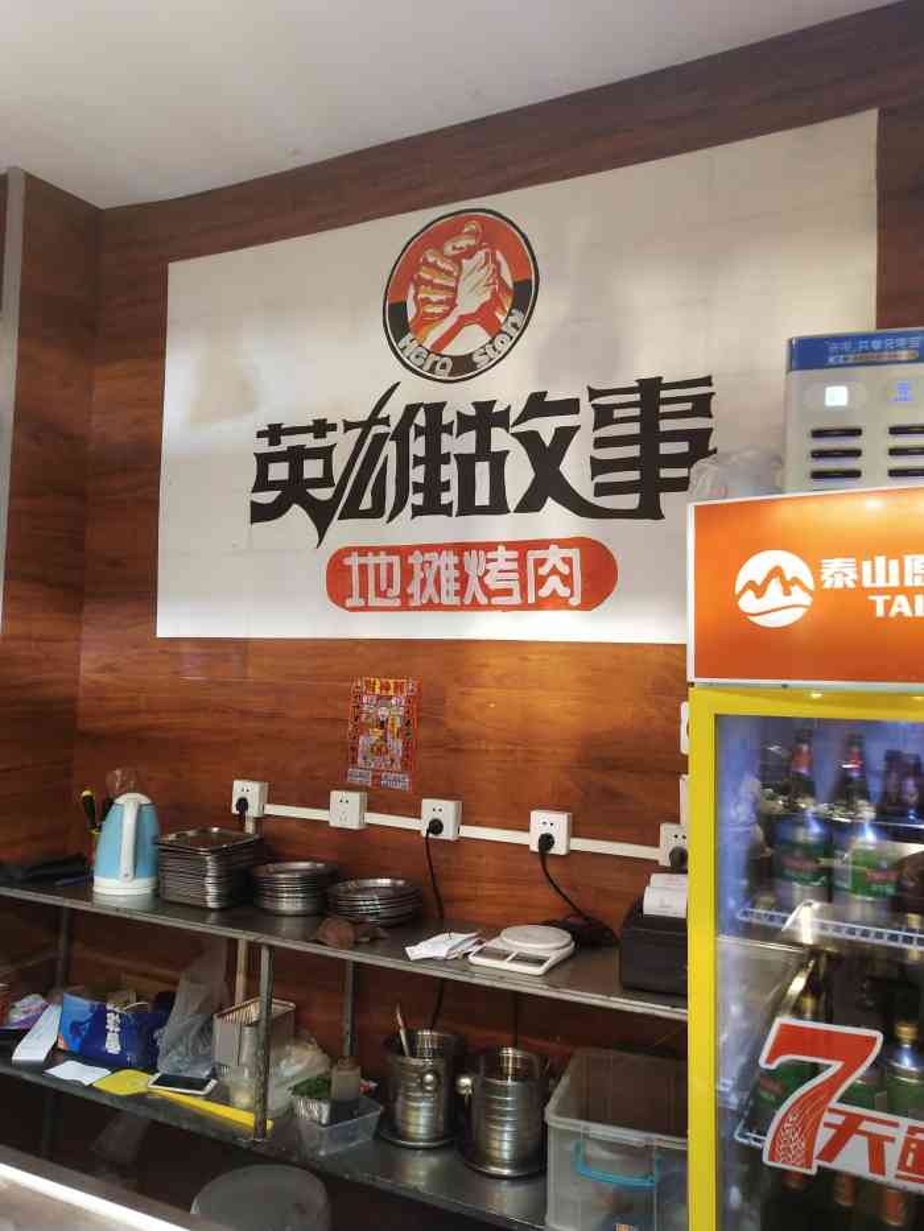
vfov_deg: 60.0
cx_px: 462
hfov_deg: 46.8
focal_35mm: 30
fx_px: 1067
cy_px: 616
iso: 247
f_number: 1.8
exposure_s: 1/100
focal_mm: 3.95
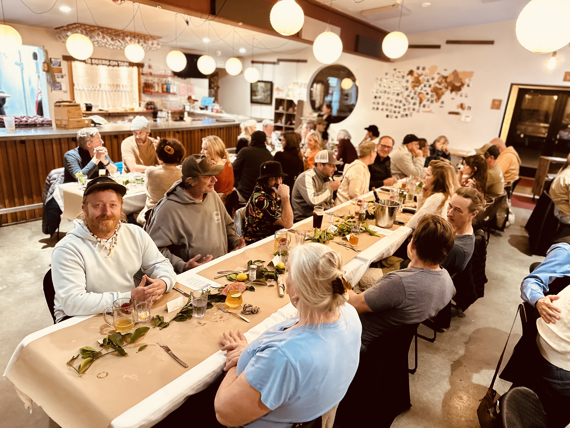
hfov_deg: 71.6
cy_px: 214
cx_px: 285
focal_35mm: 24
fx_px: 395
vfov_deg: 56.8
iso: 1000
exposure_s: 1/30
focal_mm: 6.86
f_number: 1.78
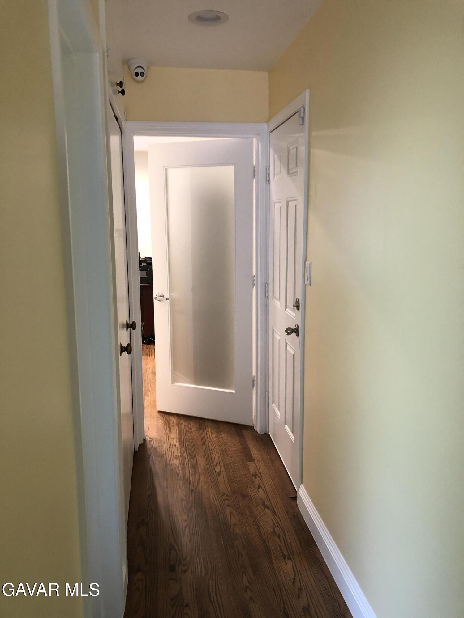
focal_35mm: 28
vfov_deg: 63.4
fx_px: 500
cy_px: 309
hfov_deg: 49.7
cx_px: 232
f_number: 1.8
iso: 64
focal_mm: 4
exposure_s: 1/15
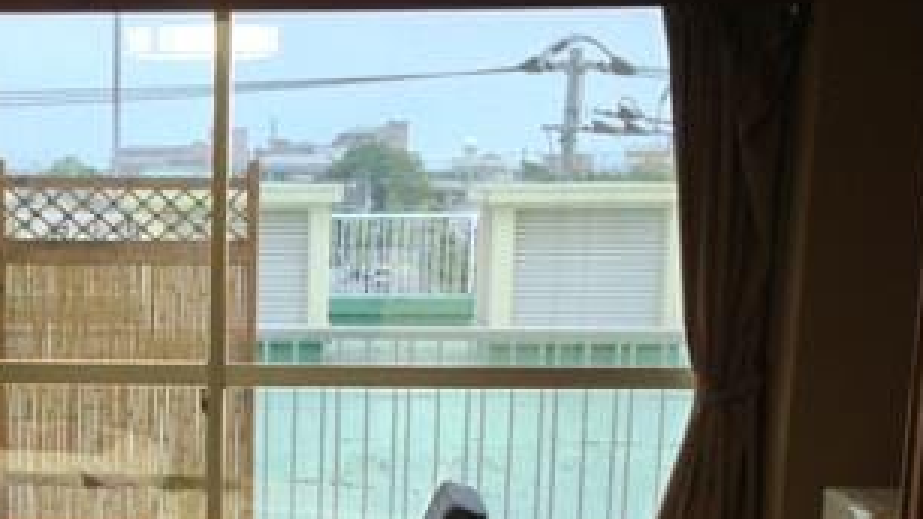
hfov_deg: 22.1
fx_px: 2300
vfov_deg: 12.4
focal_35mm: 94
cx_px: 90
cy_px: 691
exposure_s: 1/20
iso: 50
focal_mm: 4.13
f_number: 2.4
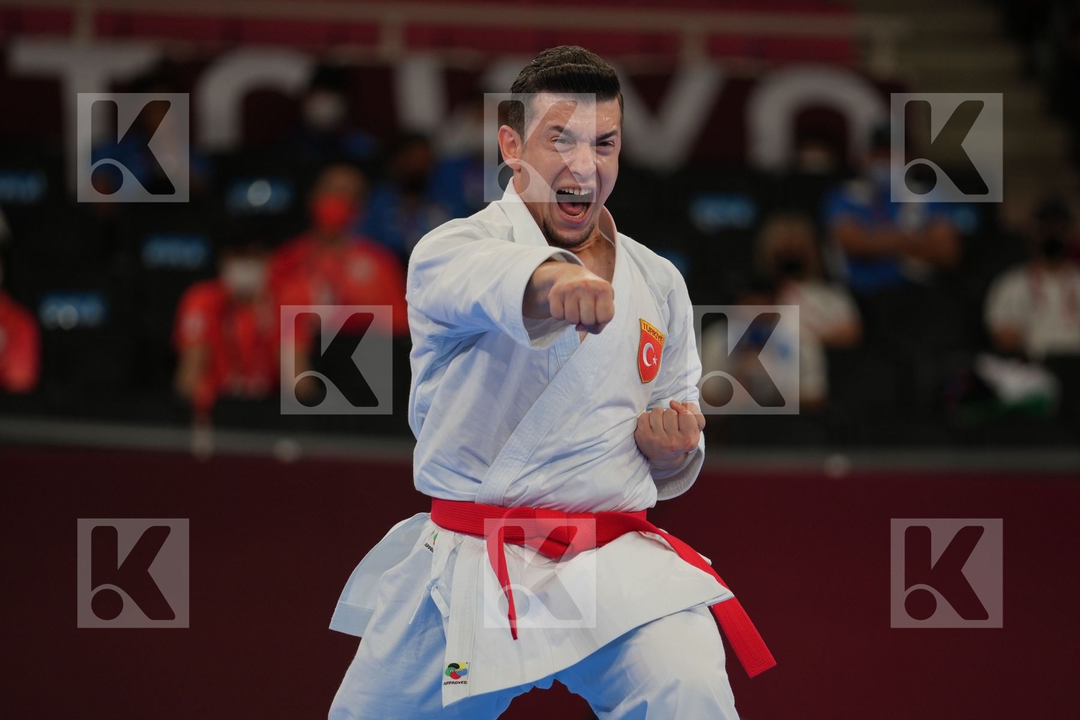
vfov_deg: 4.6
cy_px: 360
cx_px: 540
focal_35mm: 300
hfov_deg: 6.9
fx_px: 8999
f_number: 2.8
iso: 200
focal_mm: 200
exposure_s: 1/500
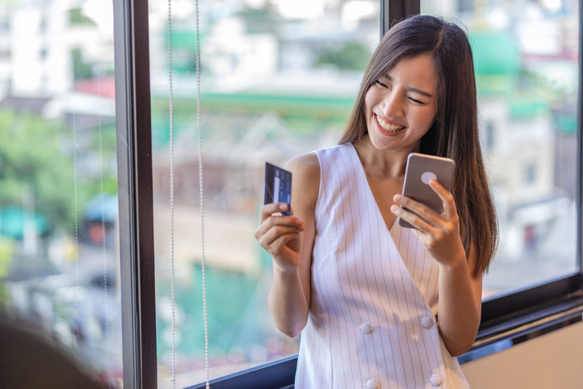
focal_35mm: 85
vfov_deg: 16.1
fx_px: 1377
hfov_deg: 23.9
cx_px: 292
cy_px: 194
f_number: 2.5
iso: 400
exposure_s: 1/125
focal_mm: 85
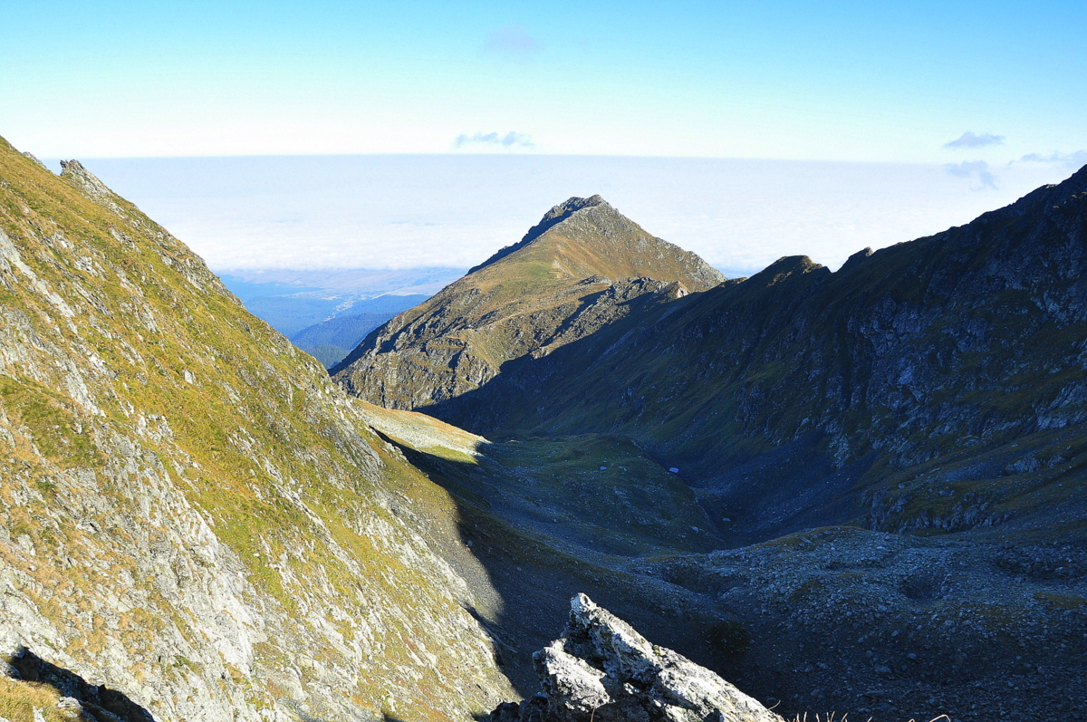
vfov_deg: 47.8
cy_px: 361
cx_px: 544
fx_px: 814
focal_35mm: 27
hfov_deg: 67.4
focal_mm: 18
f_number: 9
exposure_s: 1/320
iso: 400
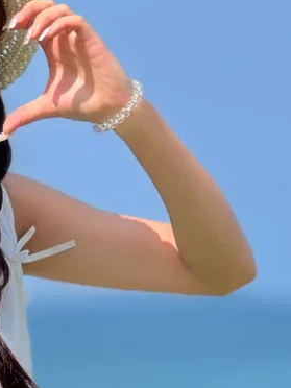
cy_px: 241
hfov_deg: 4.9
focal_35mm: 298
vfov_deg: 6.6
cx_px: -168
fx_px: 3340
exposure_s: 1/423
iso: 32
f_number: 2.8
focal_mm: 9
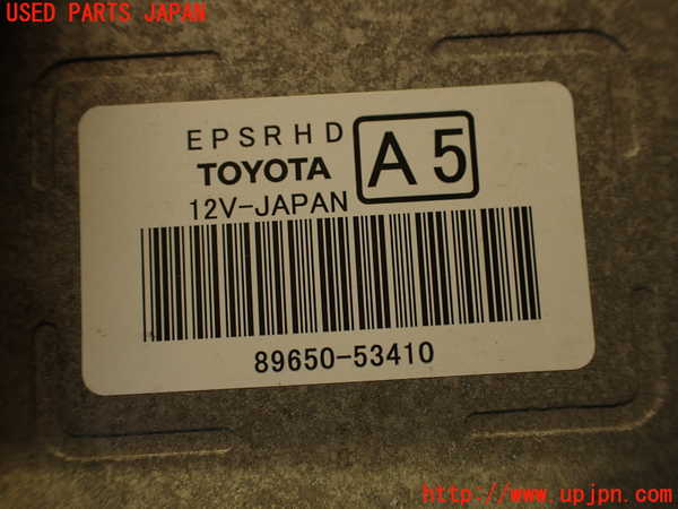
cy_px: 254
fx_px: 627
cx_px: 339
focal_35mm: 32
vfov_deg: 44.2
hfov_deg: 56.8
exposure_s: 1/60
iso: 160
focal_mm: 5.79
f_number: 2.4
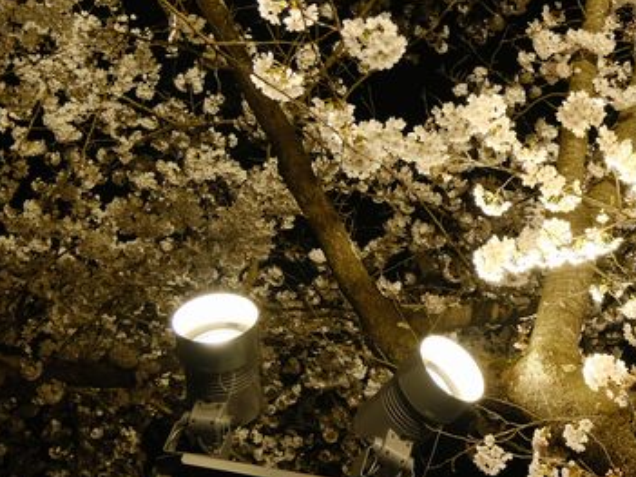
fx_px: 1212
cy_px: 193
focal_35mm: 66
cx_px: 598
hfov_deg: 28.1
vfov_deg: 22.2
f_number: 4
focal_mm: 19.2
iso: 640
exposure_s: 1/20
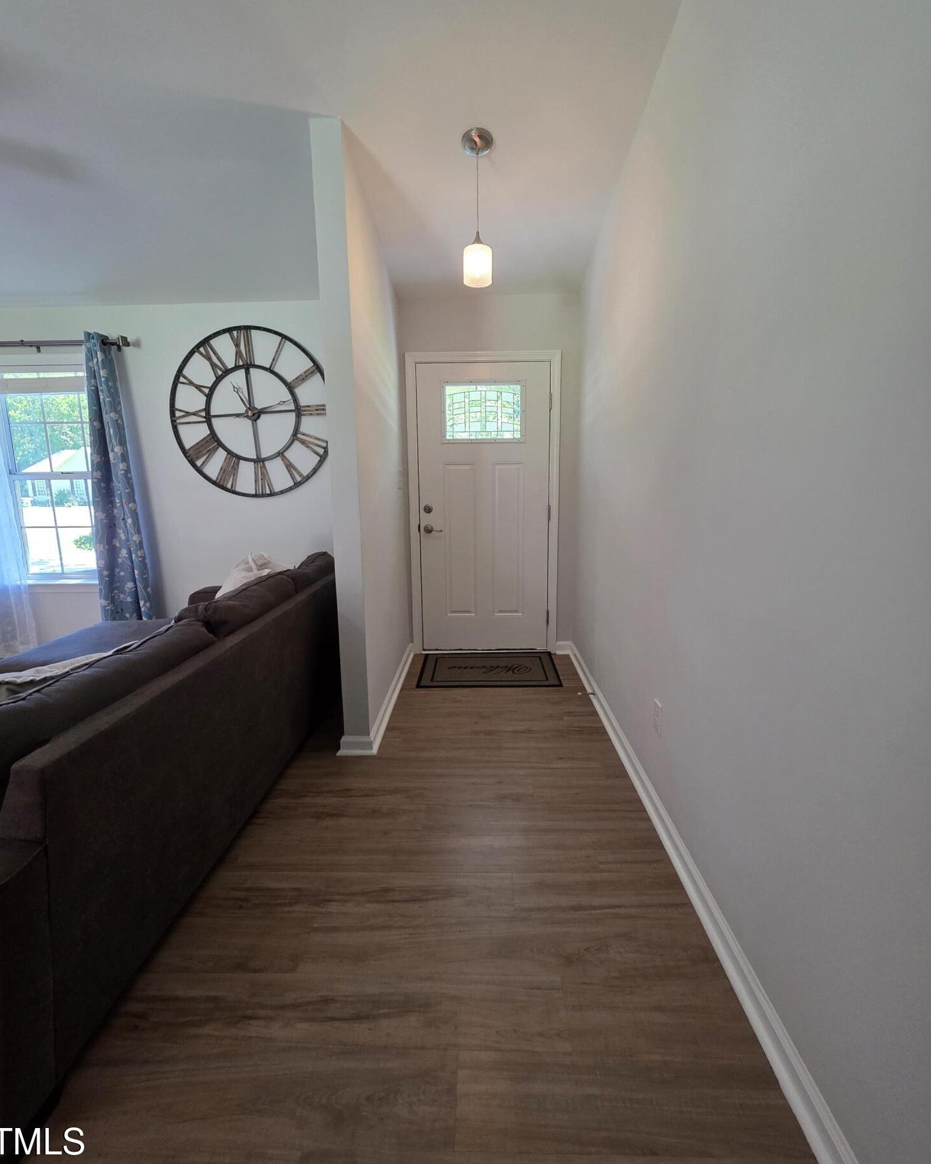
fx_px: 482
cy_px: 559
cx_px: 469
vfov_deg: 100.7
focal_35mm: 14
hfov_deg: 88.0
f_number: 1.9
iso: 200
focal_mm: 2.2
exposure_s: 1/120
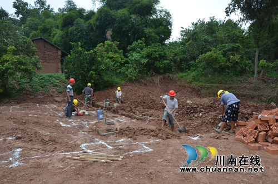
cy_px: 92
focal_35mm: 27
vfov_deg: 47.7
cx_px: 139
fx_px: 208
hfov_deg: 67.5
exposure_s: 1/125
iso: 320
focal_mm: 18
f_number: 5.6
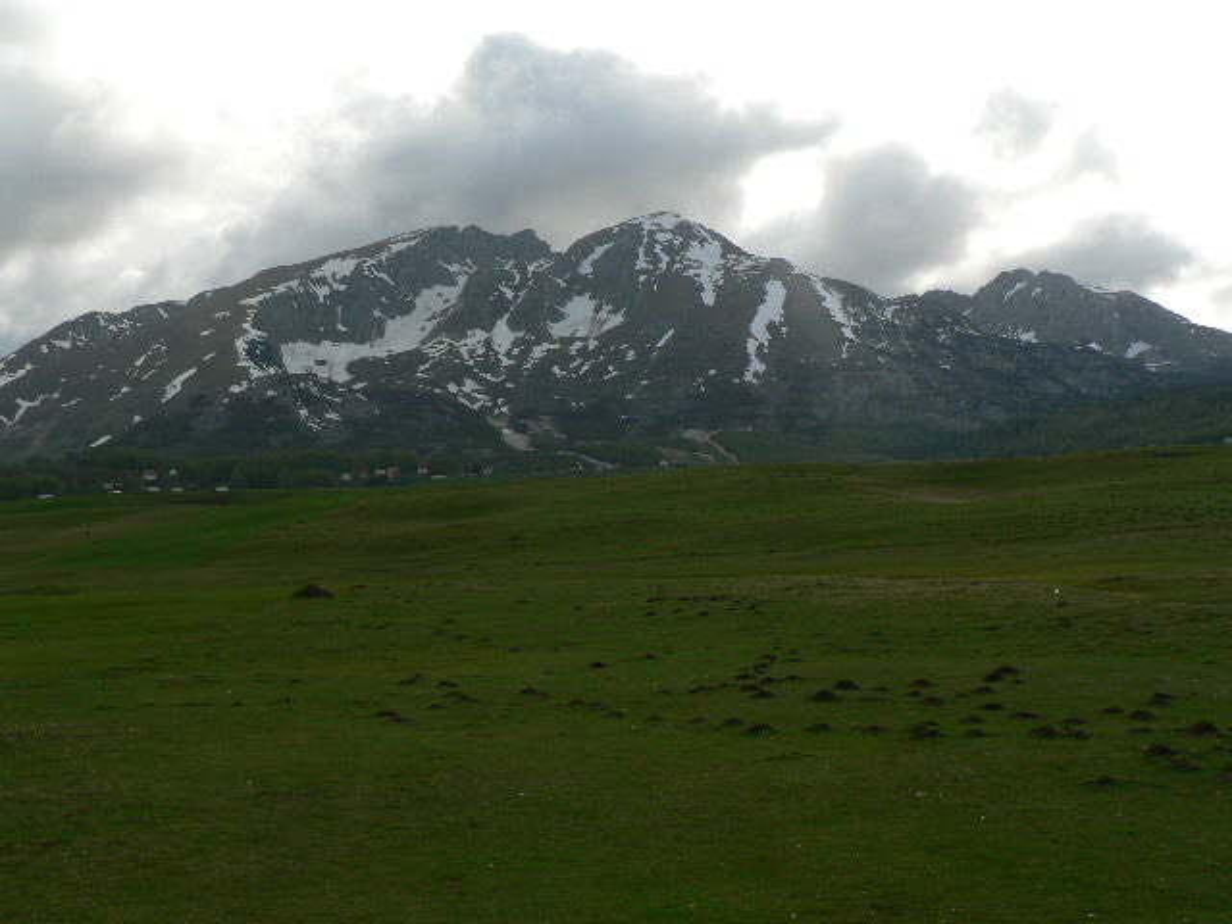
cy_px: 462
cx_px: 616
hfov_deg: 51.4
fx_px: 1281
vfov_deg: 39.7
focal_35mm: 36
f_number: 4.5
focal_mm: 6
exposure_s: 1/400
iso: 80
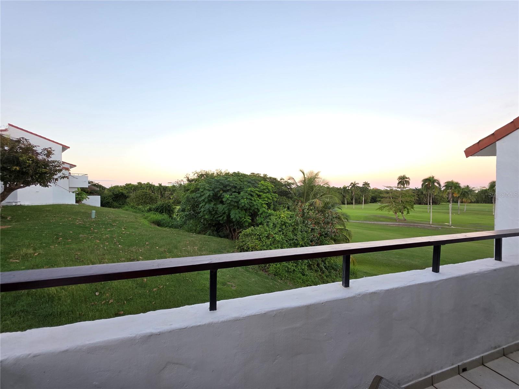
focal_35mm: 13
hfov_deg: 106.2
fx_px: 195
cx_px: 260
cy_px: 194
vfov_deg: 89.9
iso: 100
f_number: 1.9
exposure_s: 1/120
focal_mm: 2.2
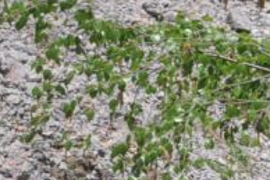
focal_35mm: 282
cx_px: 586
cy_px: 20
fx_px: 2113
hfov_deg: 7.0
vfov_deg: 4.9
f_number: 14
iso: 200
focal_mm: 28
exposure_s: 1/125
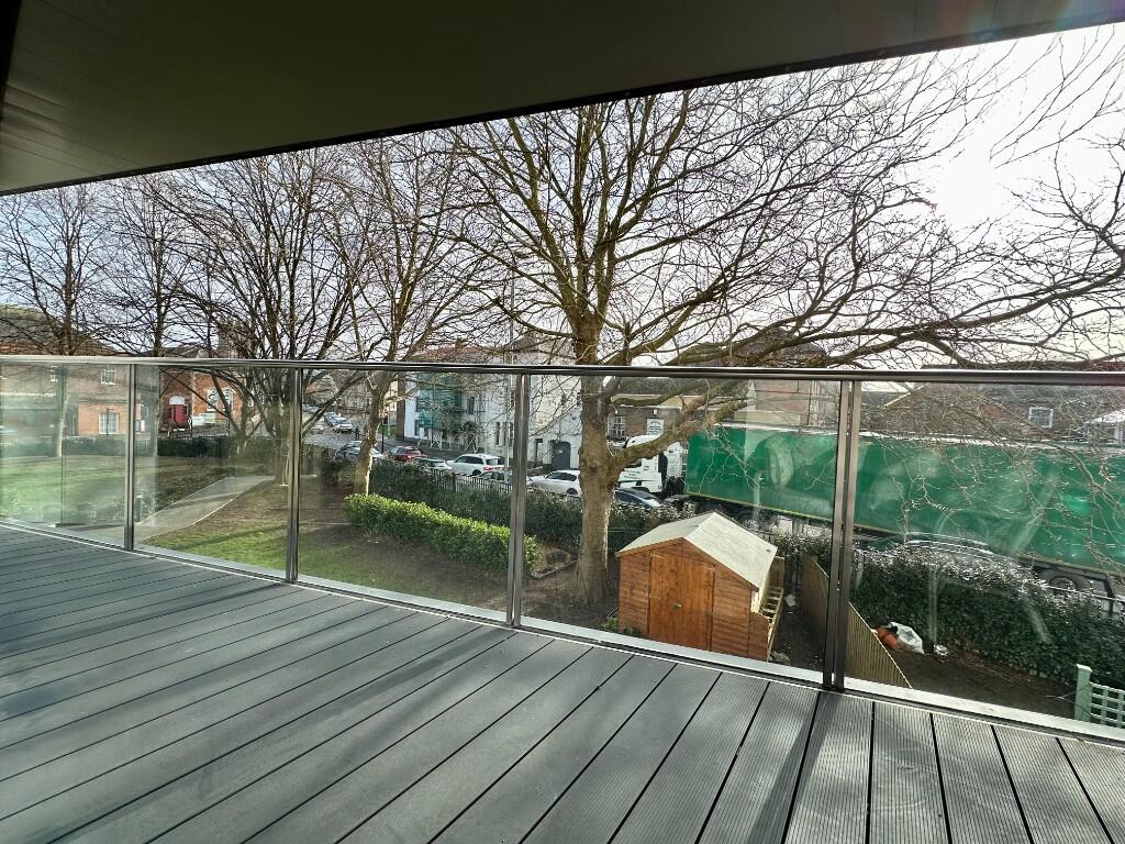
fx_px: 455
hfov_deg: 102.1
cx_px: 562
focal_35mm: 14
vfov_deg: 85.7
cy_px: 422
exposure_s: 1/530
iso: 40
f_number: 2.2
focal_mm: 2.22
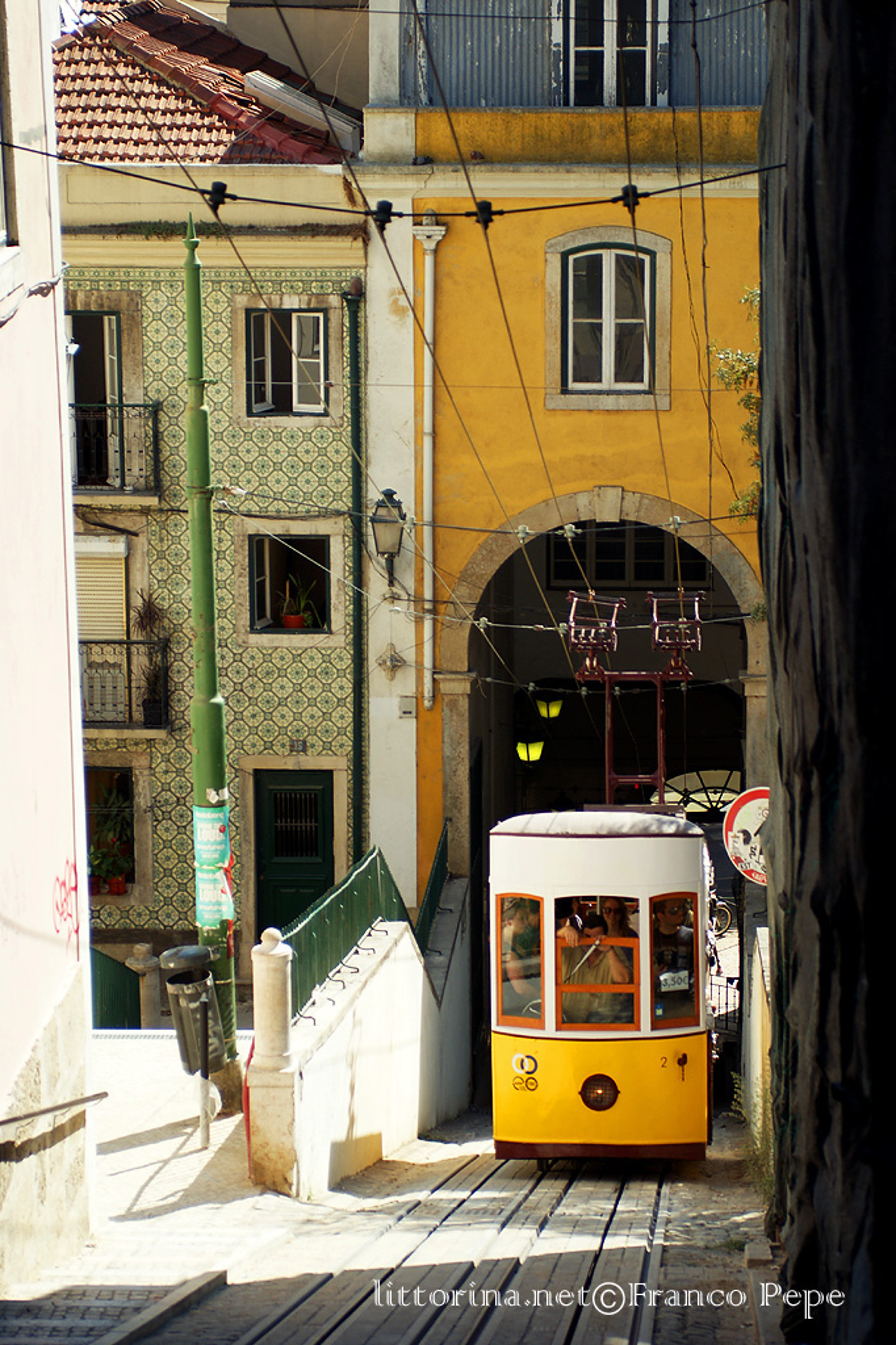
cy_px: 672
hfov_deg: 13.0
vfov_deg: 19.5
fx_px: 3922
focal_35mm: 105
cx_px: 448
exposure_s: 1/320
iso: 100
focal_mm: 70
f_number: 4.5
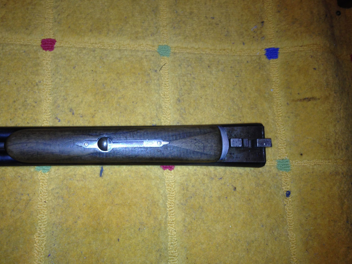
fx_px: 417
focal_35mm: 41
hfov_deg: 45.6
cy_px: 128
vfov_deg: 35.1
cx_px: 149
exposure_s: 1/17
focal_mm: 4.28
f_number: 2.4
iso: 64
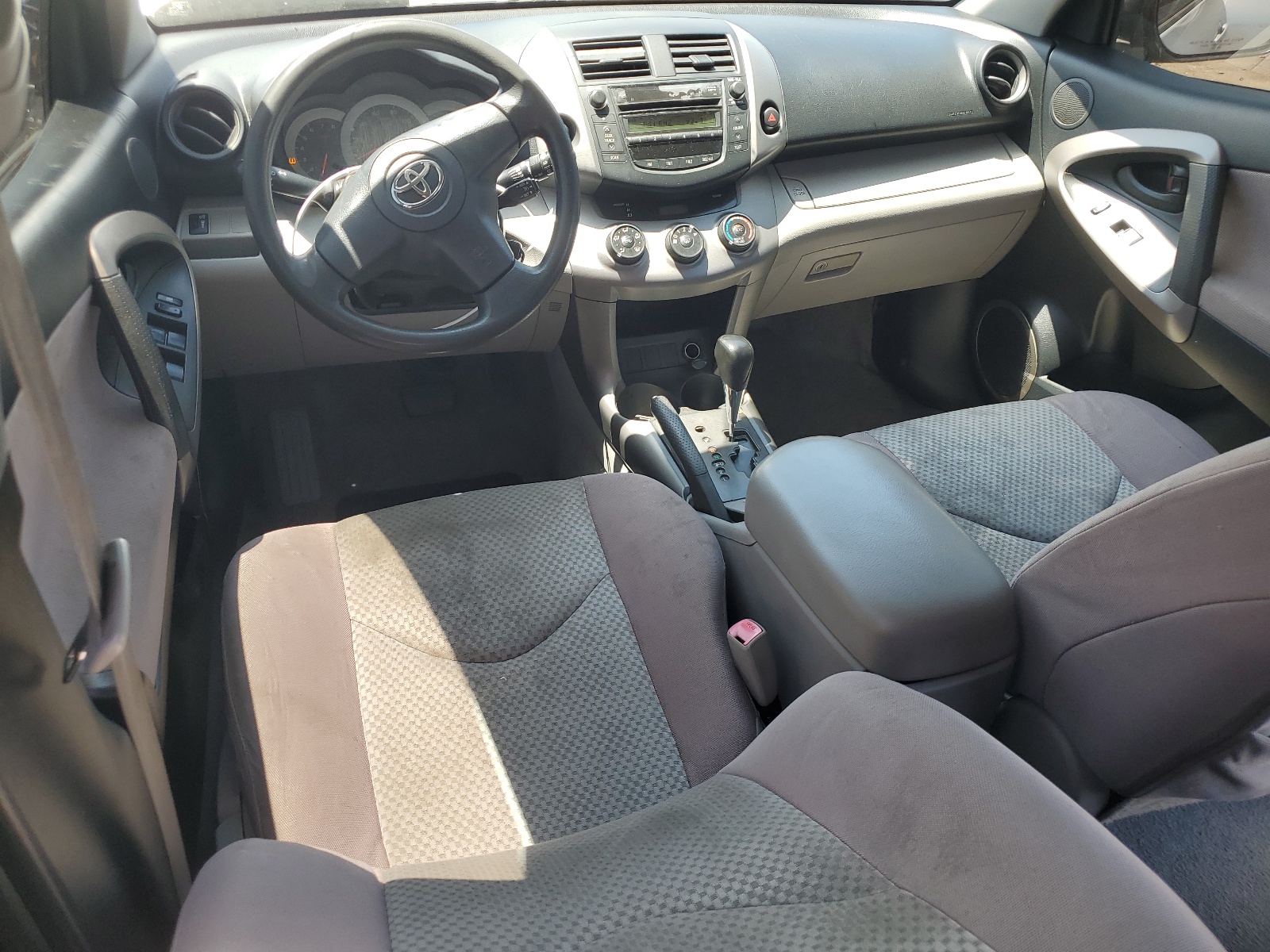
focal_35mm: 26
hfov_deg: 67.3
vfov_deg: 53.1
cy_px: 476
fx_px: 954
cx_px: 635
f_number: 1.5
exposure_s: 1/303
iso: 50
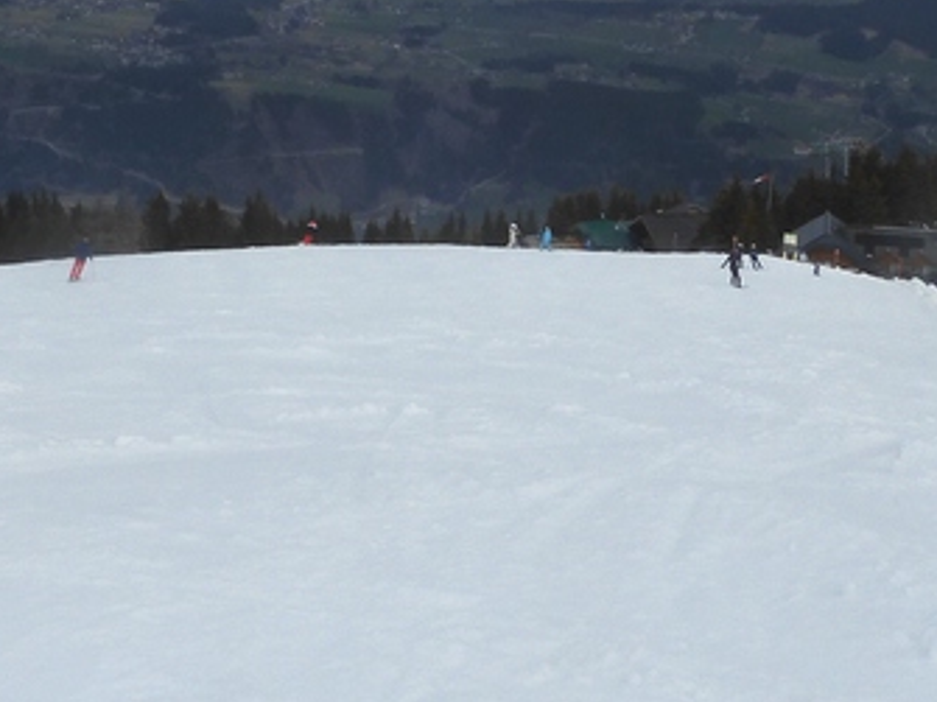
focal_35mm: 68
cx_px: 459
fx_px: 1840
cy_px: 148
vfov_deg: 21.4
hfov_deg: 28.6
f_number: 4
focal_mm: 4.3
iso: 100
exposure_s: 1/2000
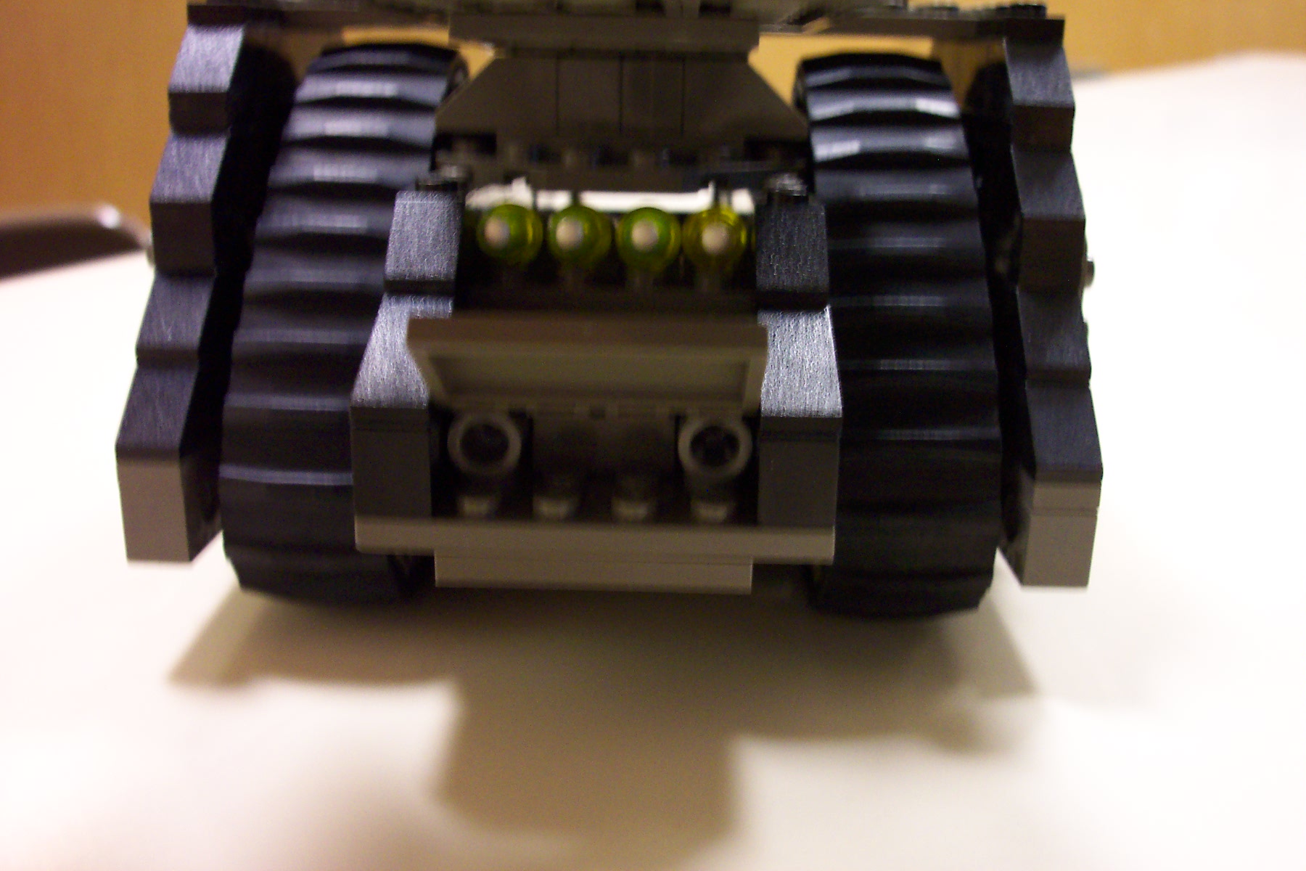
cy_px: 436
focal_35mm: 35
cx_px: 653
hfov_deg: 54.4
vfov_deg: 37.9
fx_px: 1270
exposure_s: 1/8
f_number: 2.8
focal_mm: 7.5
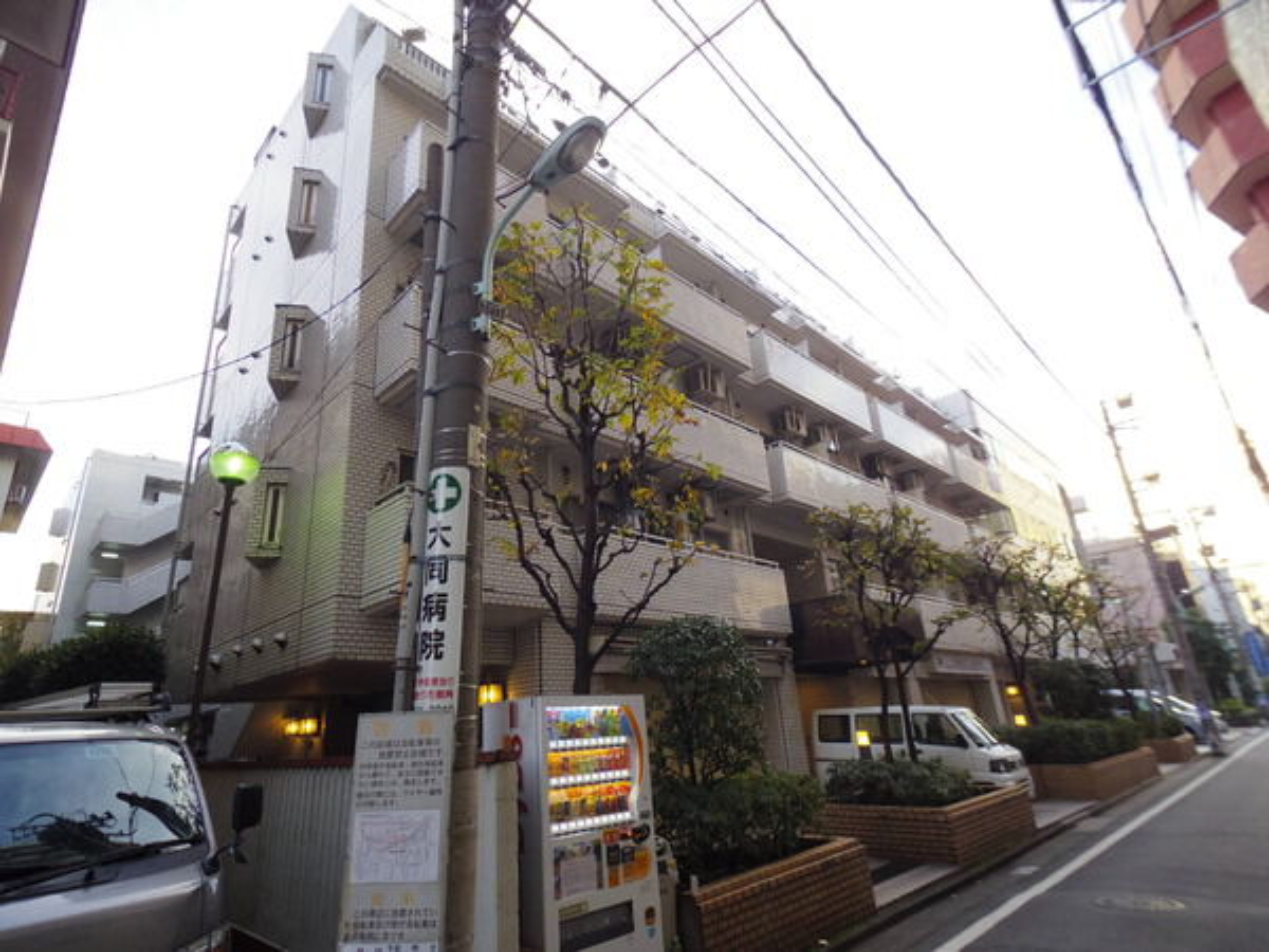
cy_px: 476
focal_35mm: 17
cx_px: 634
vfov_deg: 74.7
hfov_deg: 91.0
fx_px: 623
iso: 640
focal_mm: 3.8
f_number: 3.7
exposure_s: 1/30
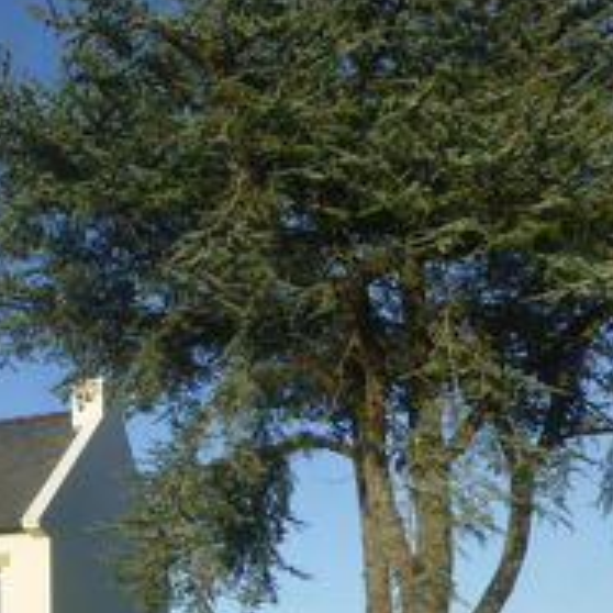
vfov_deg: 29.5
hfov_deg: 27.1
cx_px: -92
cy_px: 475
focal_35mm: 57
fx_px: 1142
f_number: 4
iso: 100
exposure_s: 1/640
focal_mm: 4.3
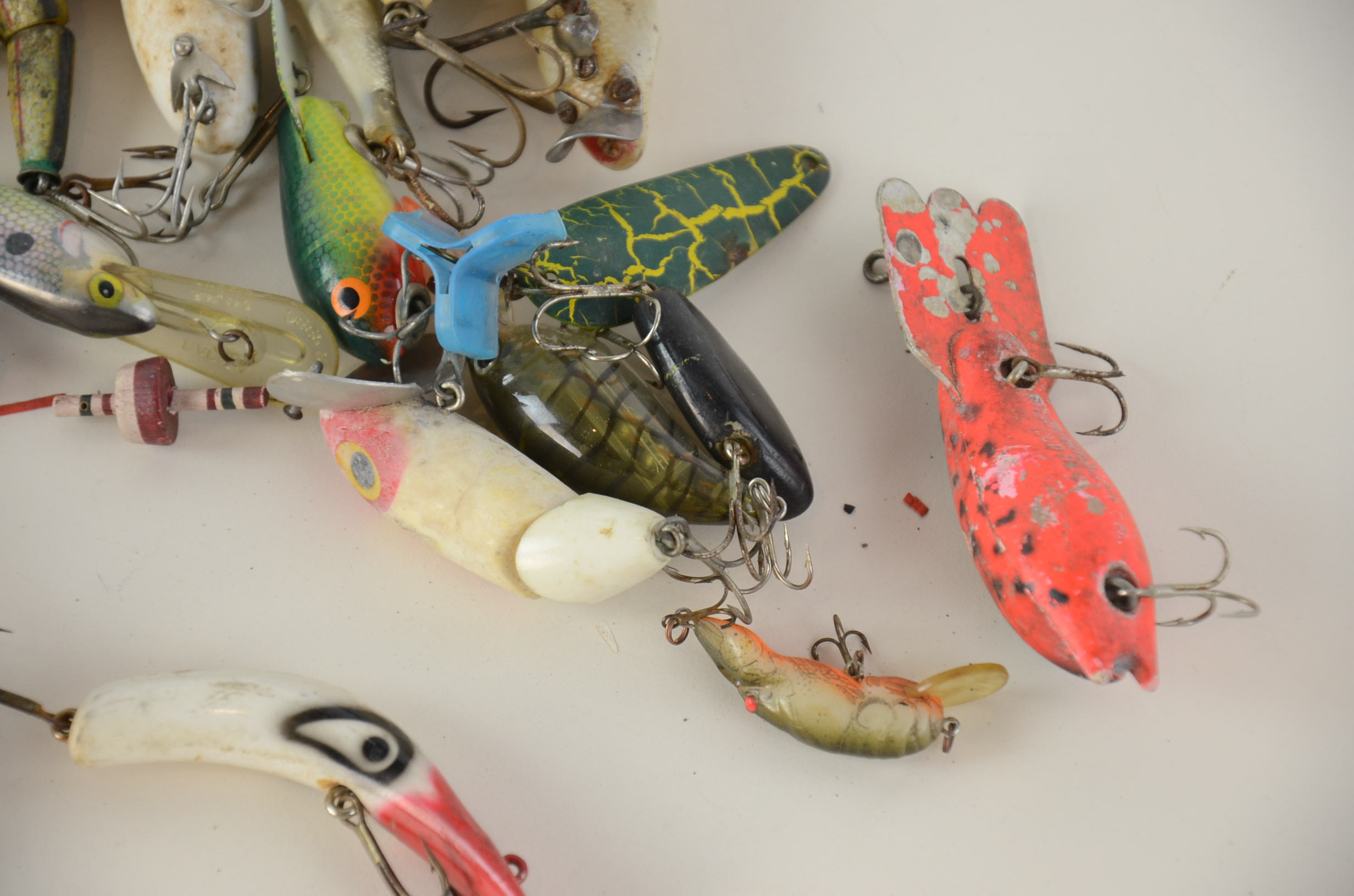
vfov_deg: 8.7
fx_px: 5911
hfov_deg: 13.1
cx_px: 677
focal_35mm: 158
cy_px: 448
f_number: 5.6
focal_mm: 105
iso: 500
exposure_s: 1/60
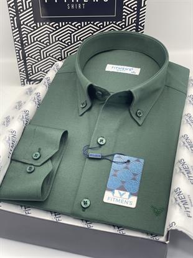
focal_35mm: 52
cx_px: 96
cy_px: 129
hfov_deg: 28.0
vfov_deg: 36.8
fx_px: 386
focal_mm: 6
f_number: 2
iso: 50
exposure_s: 1/100
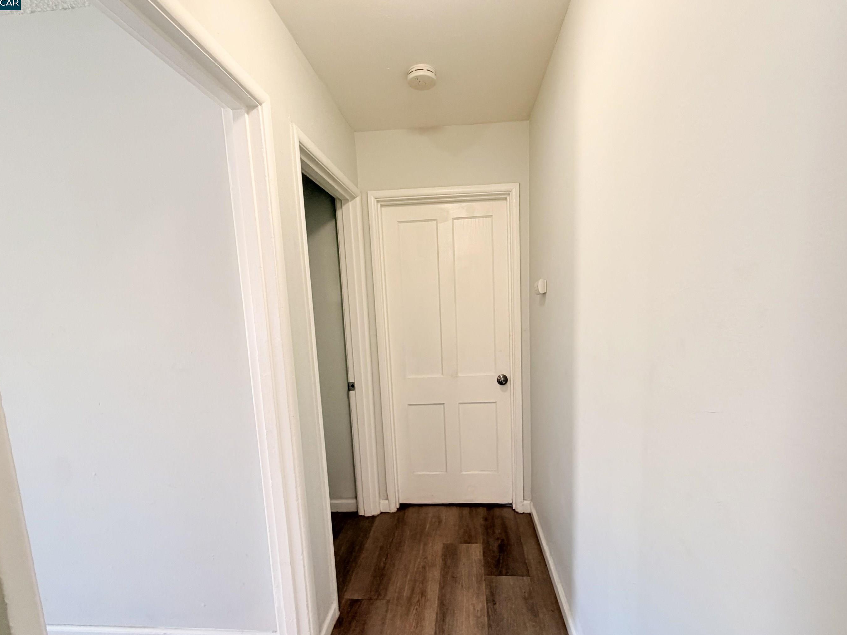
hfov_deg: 94.4
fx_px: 391
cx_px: 442
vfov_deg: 77.8
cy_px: 357
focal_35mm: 16
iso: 200
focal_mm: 2.22
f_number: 2.2
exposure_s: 1/120
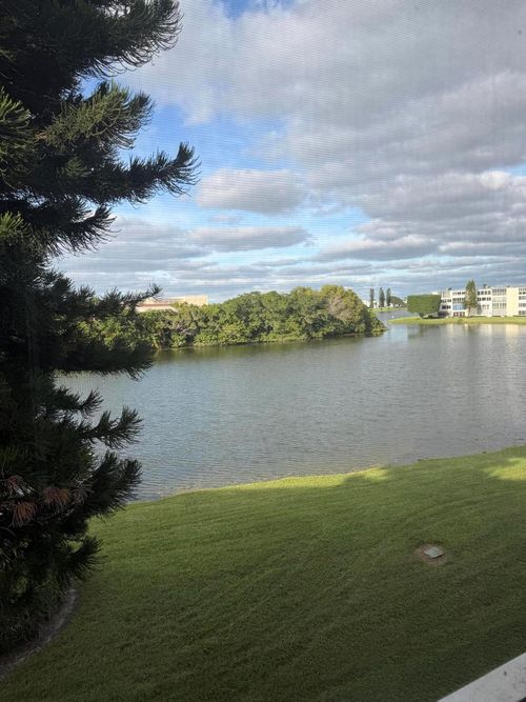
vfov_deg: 71.6
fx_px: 486
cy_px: 351
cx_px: 263
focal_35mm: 24
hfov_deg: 56.8
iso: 80
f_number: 1.78
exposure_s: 1/1618
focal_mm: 6.76
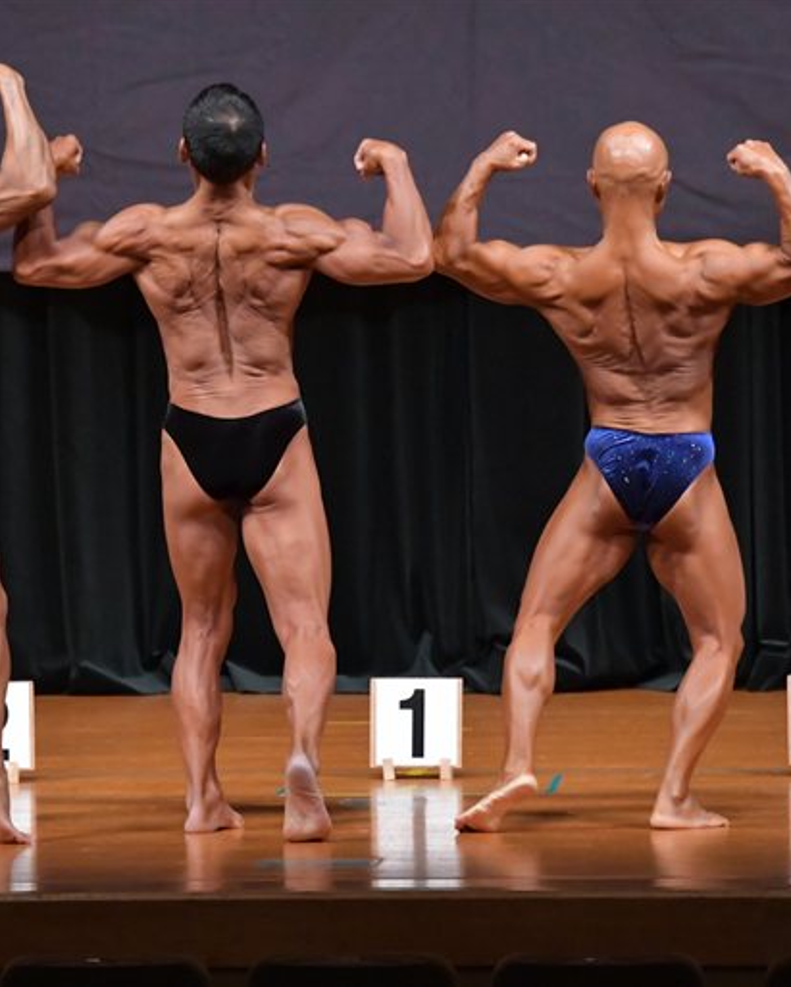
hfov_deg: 4.6
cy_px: 494
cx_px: 251
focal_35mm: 340
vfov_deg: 5.7
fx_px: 9941
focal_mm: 160
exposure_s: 1/400
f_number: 5.6
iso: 6400
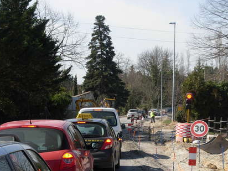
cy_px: 105
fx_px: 672
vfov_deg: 14.5
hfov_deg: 19.2
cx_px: 96
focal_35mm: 102
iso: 79
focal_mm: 11.5
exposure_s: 1/790
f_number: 3.5
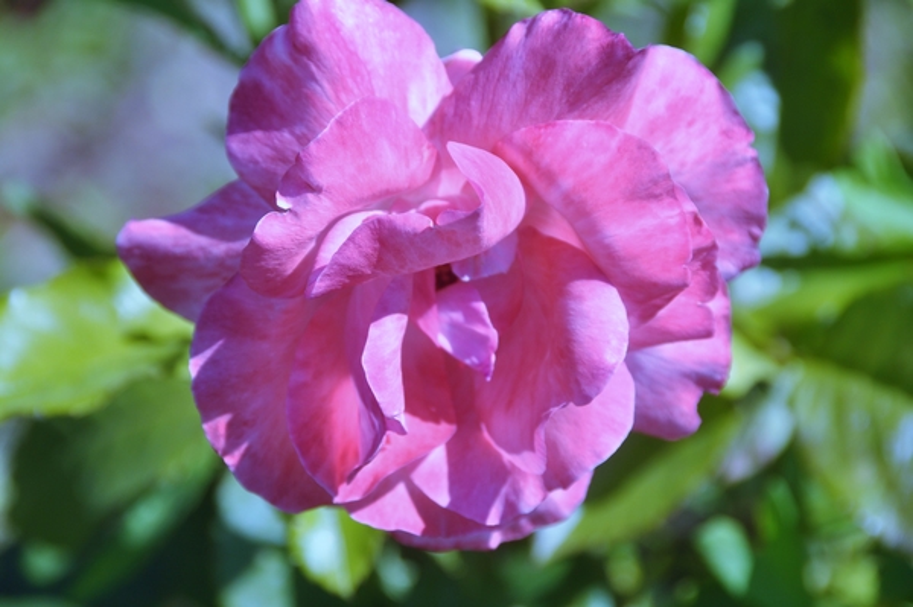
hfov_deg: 6.9
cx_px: 456
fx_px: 7602
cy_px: 304
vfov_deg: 4.6
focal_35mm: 300
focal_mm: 200
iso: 200
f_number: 8
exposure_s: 1/500
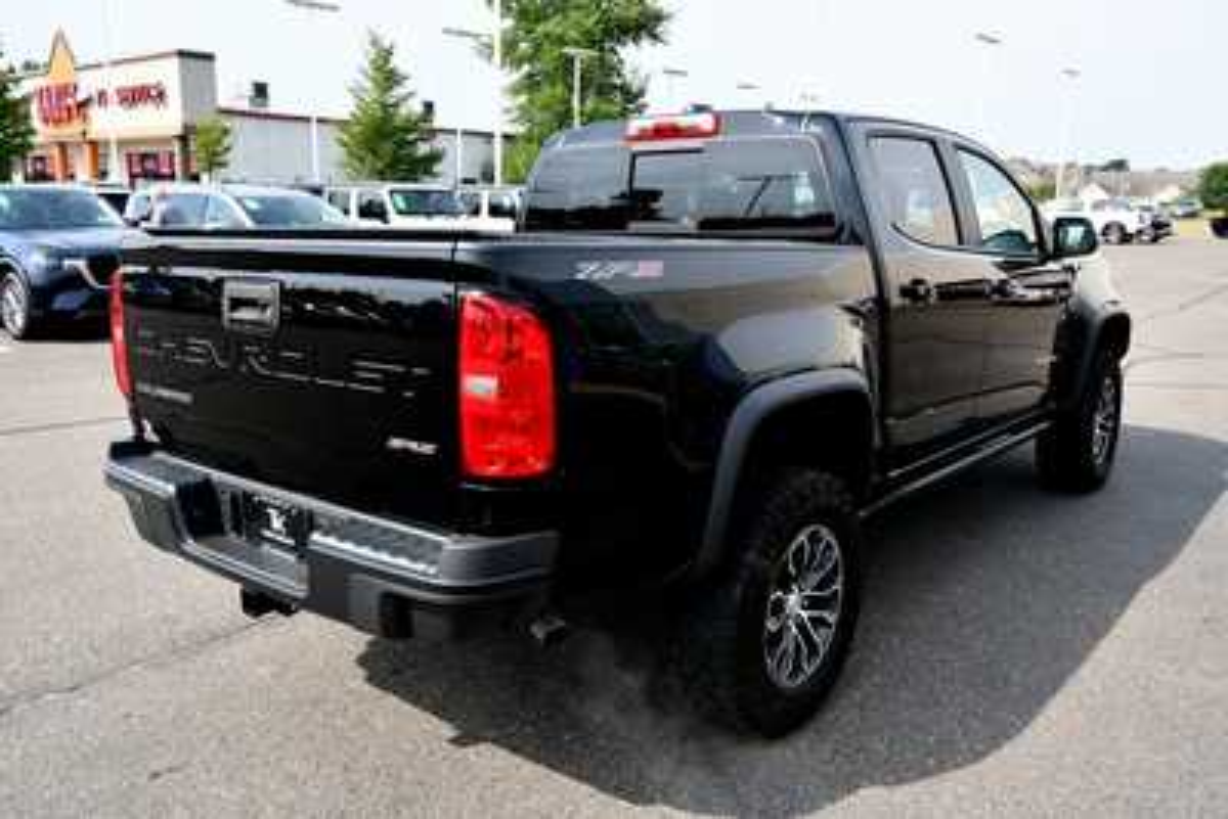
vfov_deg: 43.6
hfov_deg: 61.9
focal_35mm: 30
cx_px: 614
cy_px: 410
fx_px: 1024
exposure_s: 1/250
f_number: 7.1
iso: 200
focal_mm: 20
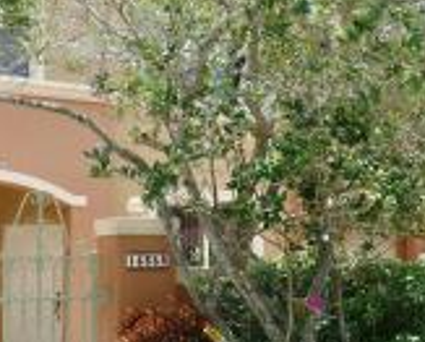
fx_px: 693
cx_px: 201
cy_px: 167
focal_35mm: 55
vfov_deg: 27.7
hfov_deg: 34.1
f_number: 3.5
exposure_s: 1/500
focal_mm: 4.1
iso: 80
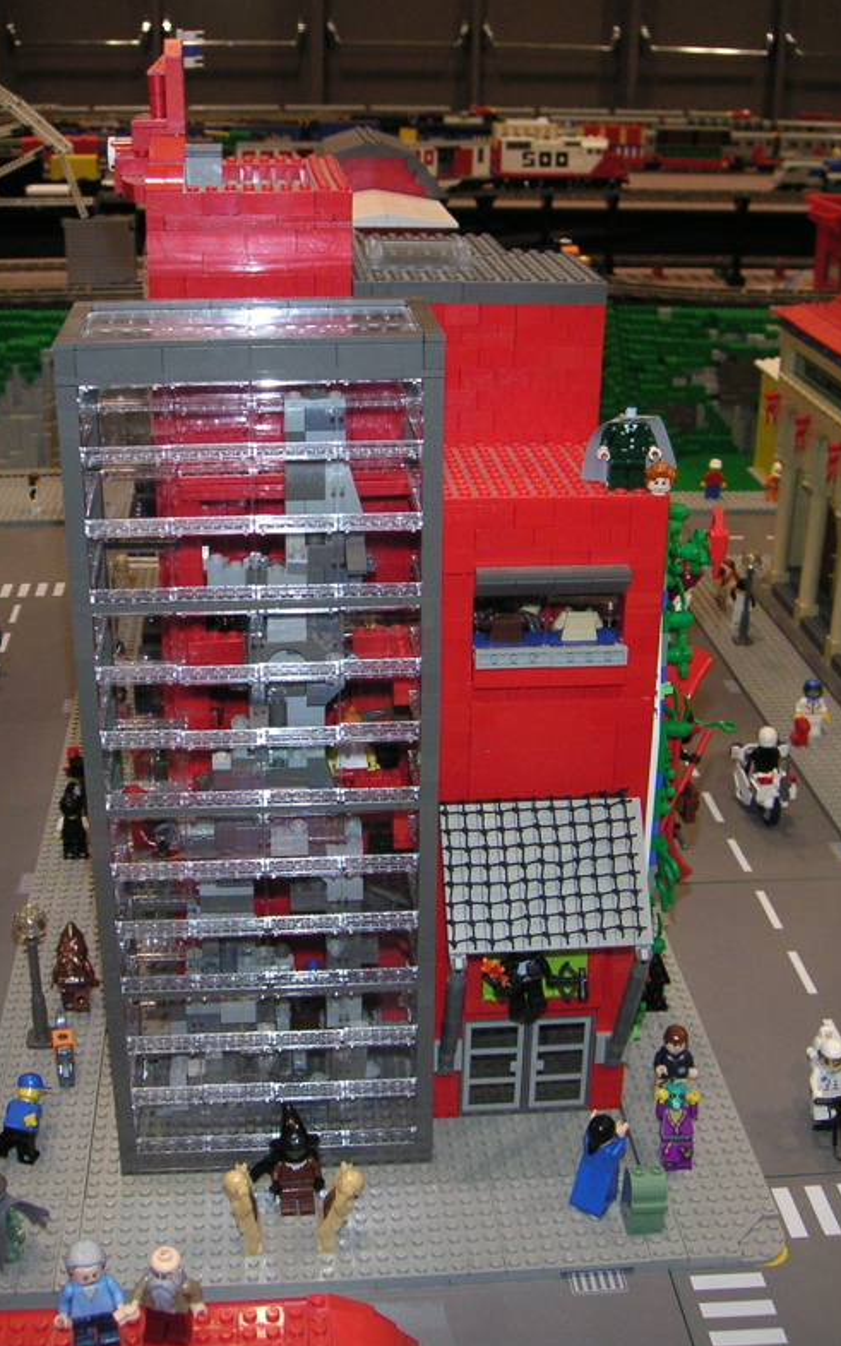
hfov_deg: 31.2
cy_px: 680
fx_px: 1504
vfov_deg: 48.2
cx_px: 360
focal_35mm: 41
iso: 160
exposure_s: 1/45
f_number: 2.8
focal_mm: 6
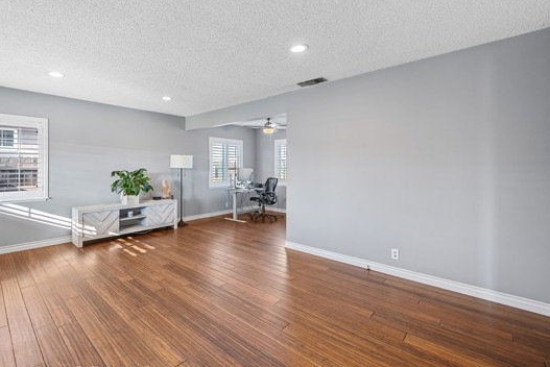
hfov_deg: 92.6
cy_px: 168
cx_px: 235
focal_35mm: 17
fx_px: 260
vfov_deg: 70.4
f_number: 3.2
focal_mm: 14
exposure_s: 1/15
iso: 1000
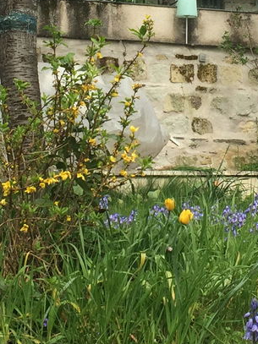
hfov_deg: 13.0
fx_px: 1133
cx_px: 148
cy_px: 35
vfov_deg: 17.0
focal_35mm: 114
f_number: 2.2
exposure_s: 1/1319
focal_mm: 4.15
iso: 32
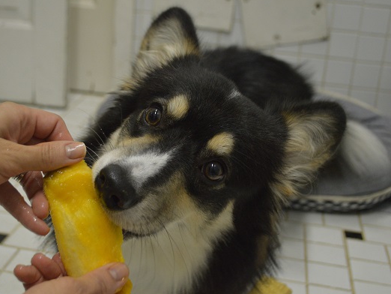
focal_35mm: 53
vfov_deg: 27.5
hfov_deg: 36.1
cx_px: 172
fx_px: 599
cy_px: 145
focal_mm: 32
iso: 1600
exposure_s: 1/40
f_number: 4.8
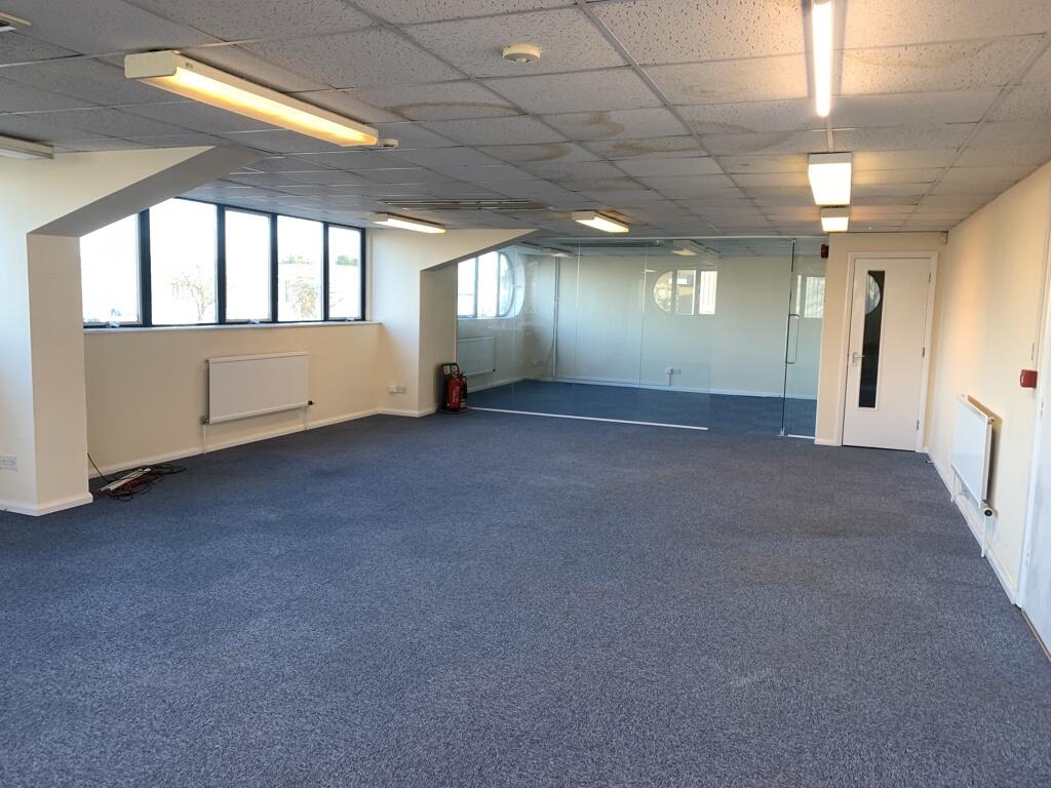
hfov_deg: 67.3
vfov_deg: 53.1
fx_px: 789
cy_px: 394
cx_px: 526
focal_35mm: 26
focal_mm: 4.25
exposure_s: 1/50
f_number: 1.8
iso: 50
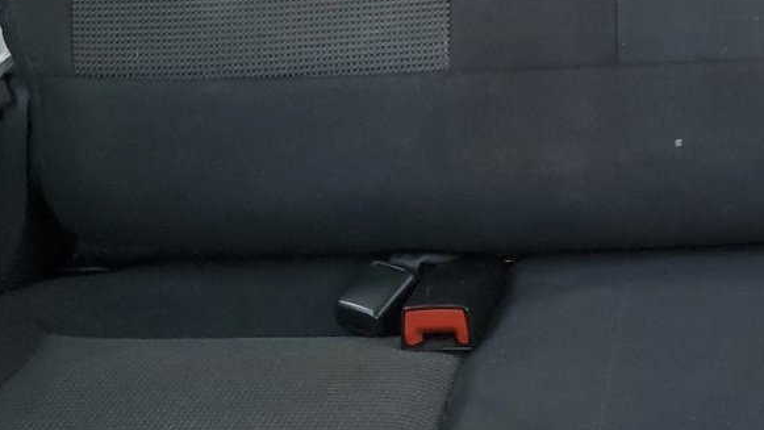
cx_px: 706
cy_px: -283
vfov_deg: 14.1
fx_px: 1580
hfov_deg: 26.2
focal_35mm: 78
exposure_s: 1/60.2
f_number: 1.5
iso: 69
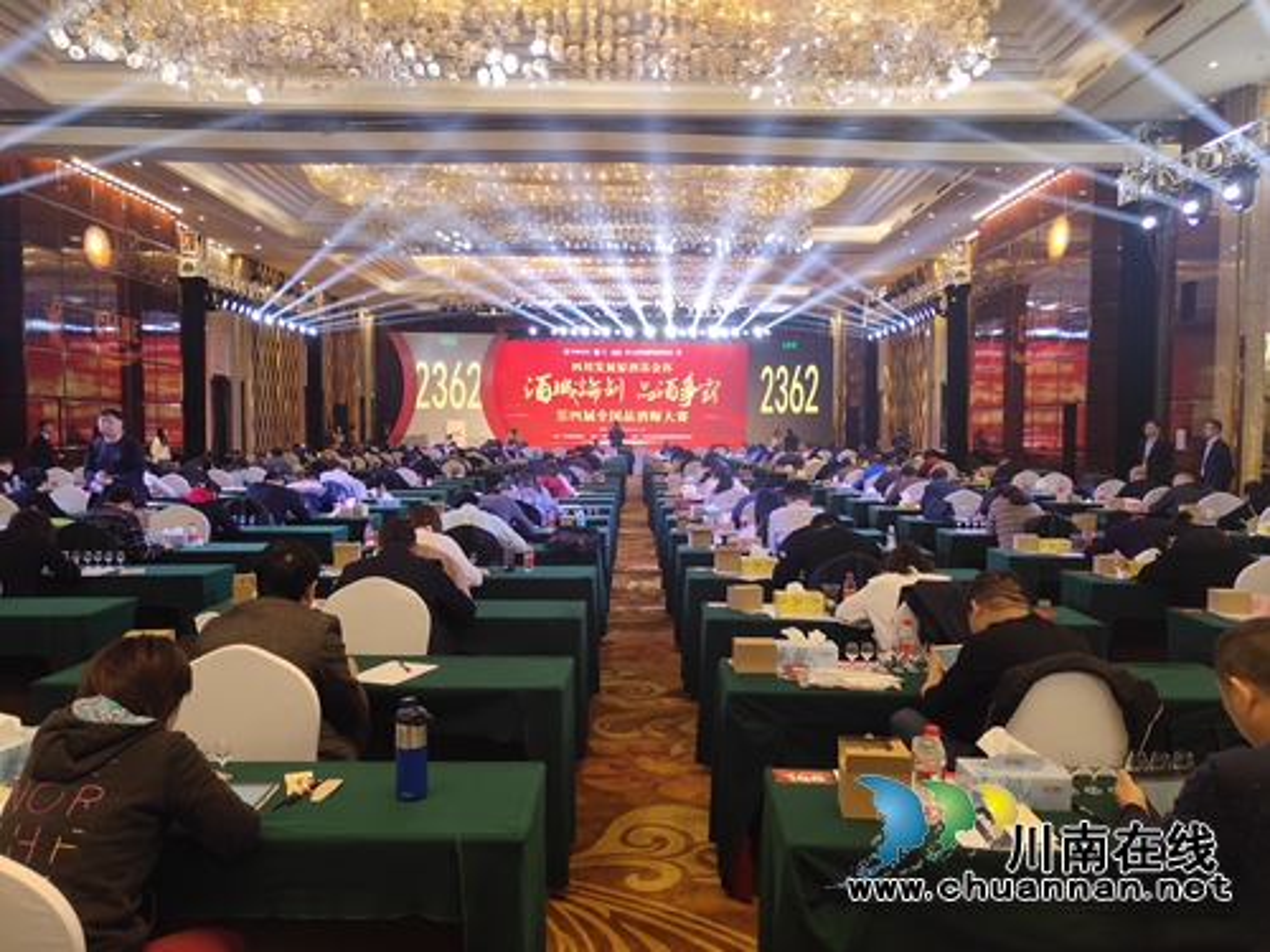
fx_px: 1064
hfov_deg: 61.7
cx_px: 635
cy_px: 476
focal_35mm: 29
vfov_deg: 48.2
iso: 255
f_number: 1.8
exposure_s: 1/100
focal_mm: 4.27
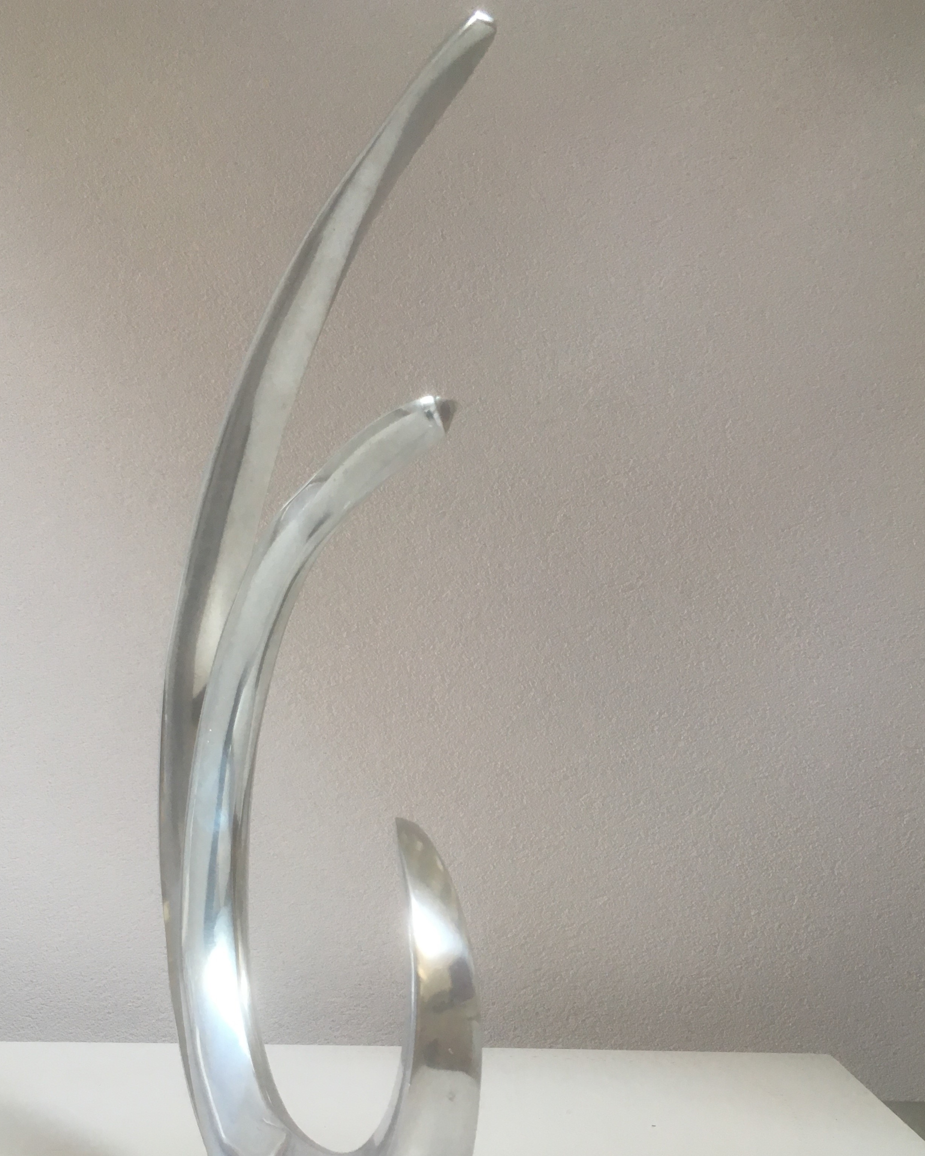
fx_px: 1266
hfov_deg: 40.1
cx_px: 418
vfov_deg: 48.8
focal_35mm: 37
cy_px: 695
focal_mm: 4.15
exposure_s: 1/33
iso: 80
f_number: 2.2
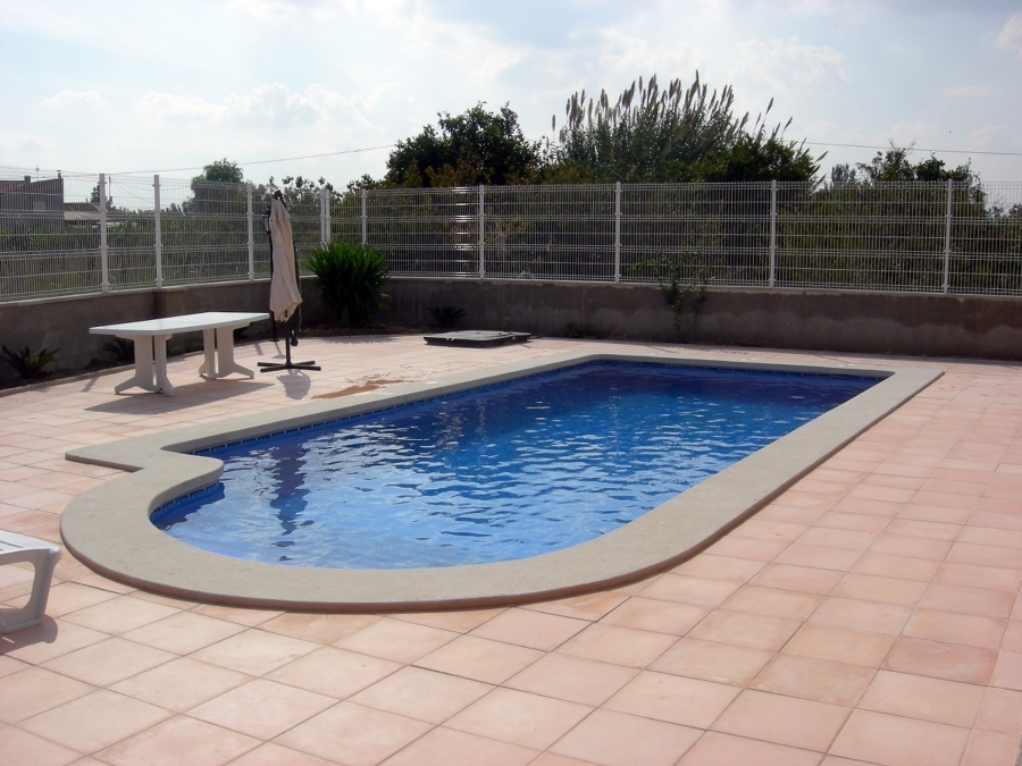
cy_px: 383
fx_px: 1063
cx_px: 511
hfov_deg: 51.4
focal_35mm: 36
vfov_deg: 39.7
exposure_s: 1/376
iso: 64
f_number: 7.6
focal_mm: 7.5
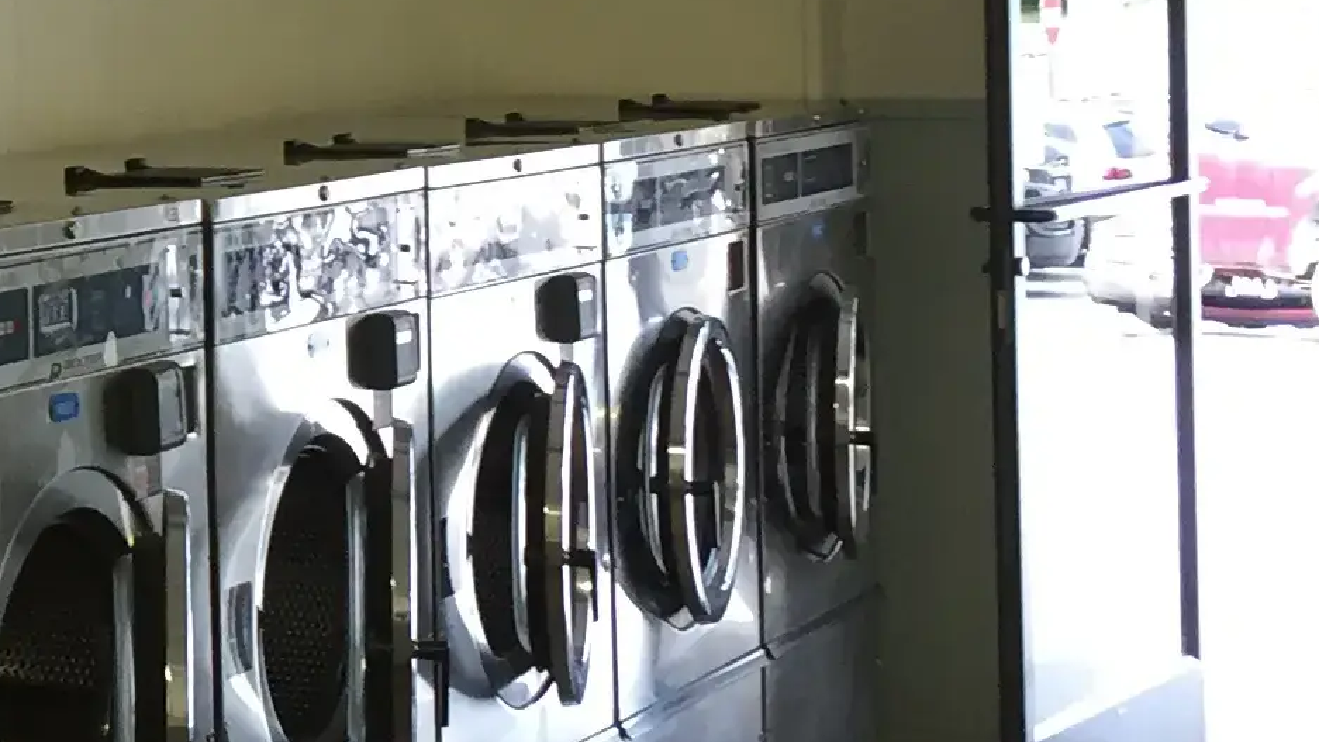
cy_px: -66
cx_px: -439
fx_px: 3847
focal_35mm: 110
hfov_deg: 18.0
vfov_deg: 10.9
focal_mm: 4.15
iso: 32
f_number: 2.2
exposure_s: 1/30
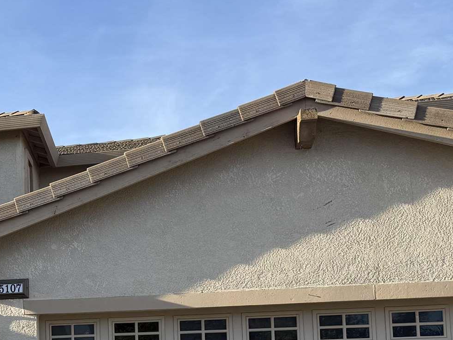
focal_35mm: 75
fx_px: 981
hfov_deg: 23.7
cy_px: 338
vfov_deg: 19.1
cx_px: -88
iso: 80
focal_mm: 6.76
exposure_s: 1/2110
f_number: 1.78
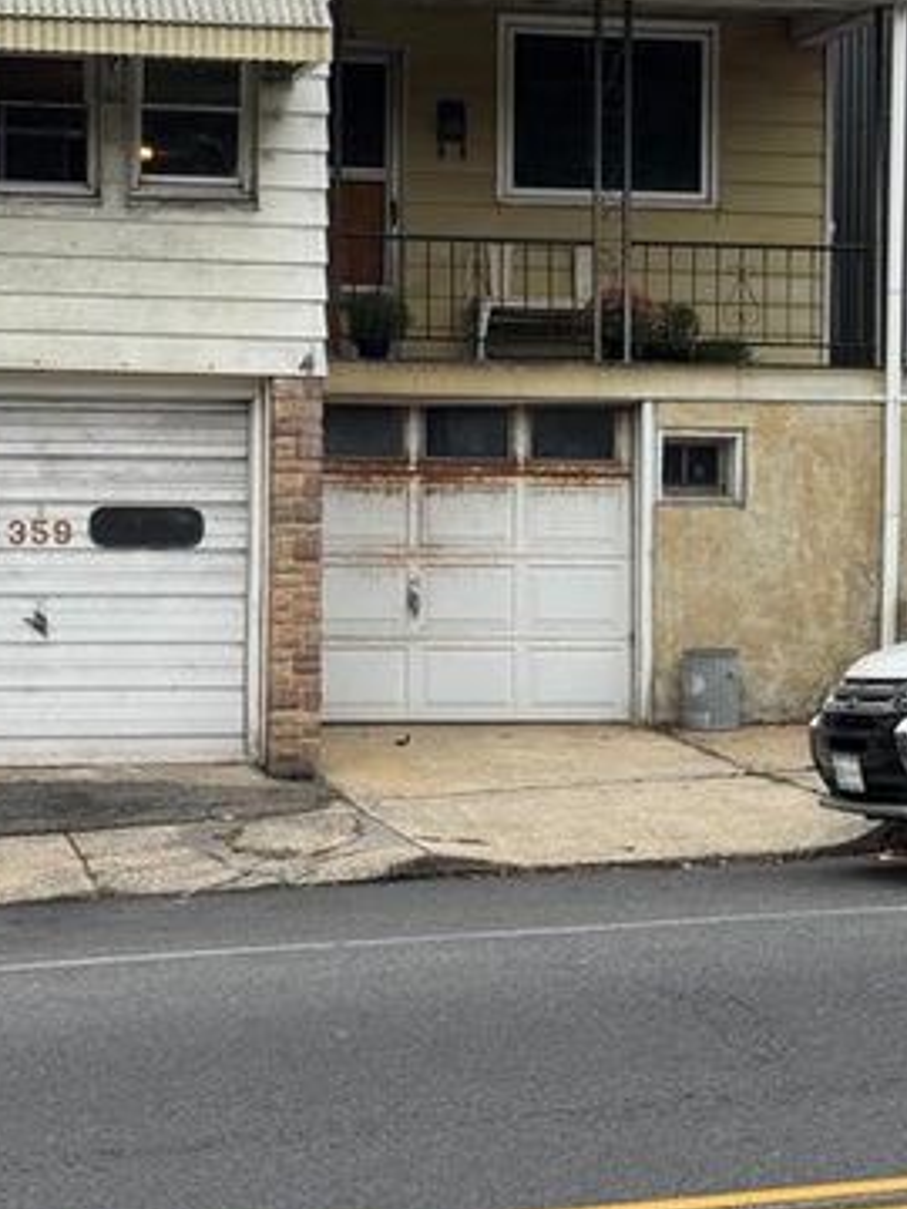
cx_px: 363
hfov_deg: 16.6
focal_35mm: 89
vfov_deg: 22.0
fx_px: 3109
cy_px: 448
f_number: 1.78
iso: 64
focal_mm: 6.76
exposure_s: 1/832
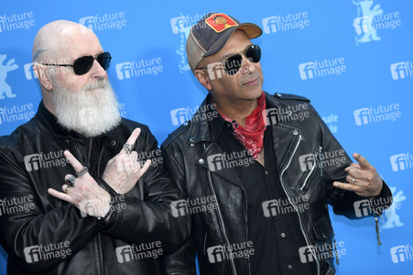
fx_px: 1605
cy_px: 138
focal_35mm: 140
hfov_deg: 14.7
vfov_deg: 9.8
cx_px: 206
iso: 800
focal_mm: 140
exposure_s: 1/320
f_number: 3.5
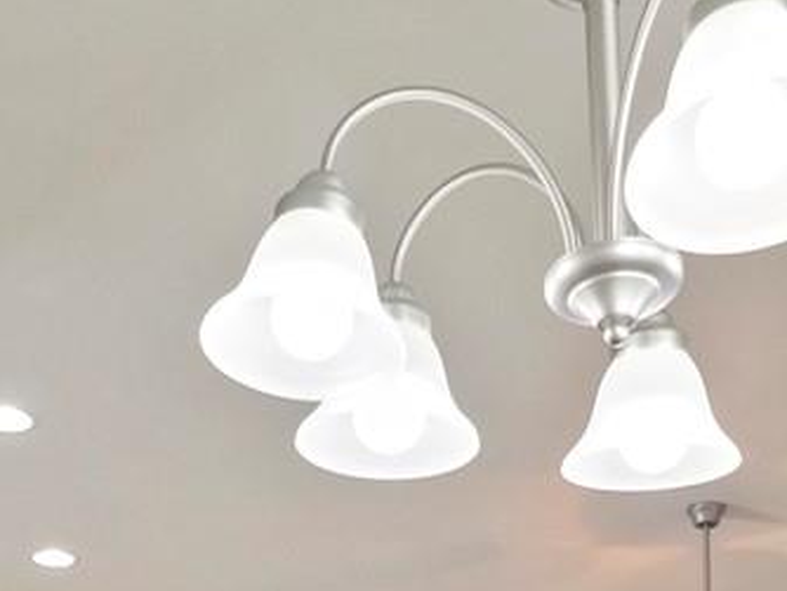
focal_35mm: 67
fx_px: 1524
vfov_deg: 17.6
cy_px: 1069
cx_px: 298
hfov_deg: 28.8
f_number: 4
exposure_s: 1/60
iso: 640
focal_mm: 7
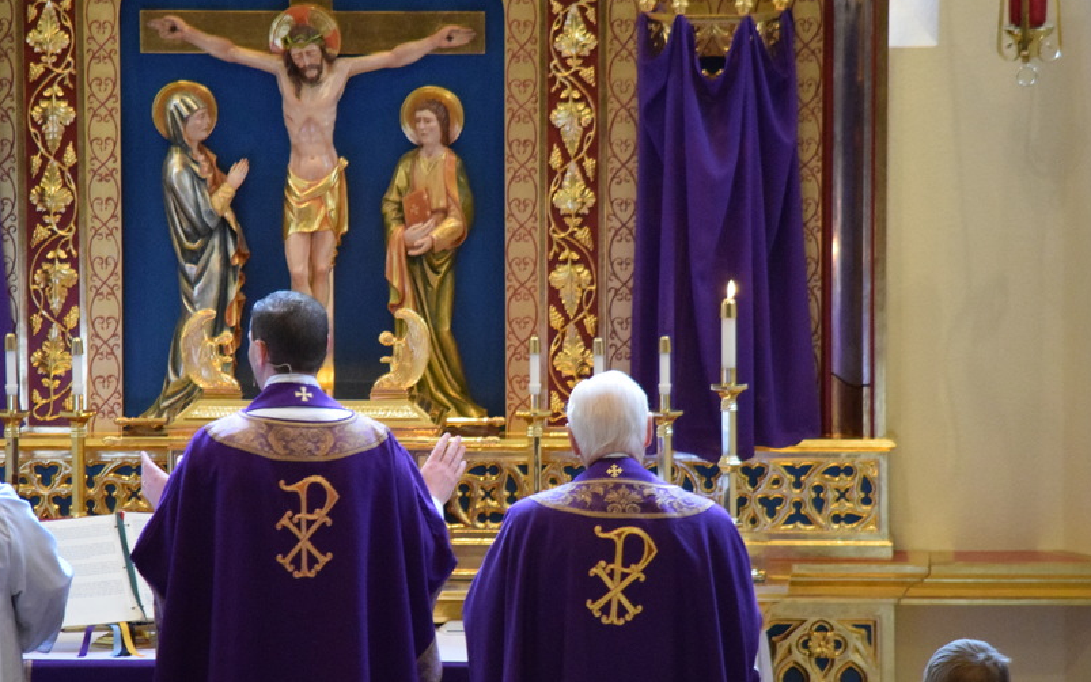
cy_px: 389
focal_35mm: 457
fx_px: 13589
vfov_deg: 2.9
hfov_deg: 4.6
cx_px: 428
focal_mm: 240
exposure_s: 1/125
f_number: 5.3
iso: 6400
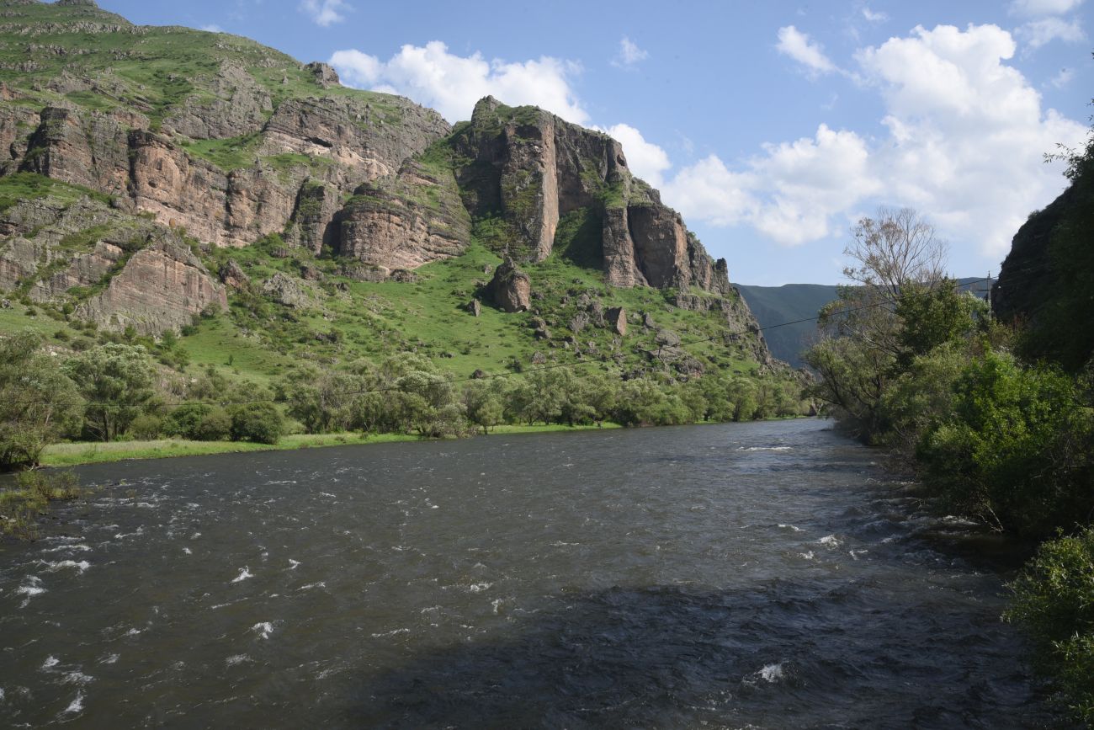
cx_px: 547
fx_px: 1520
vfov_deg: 27.0
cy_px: 365
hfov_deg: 39.6
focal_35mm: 50
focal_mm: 50
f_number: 16
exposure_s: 1/125
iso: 320
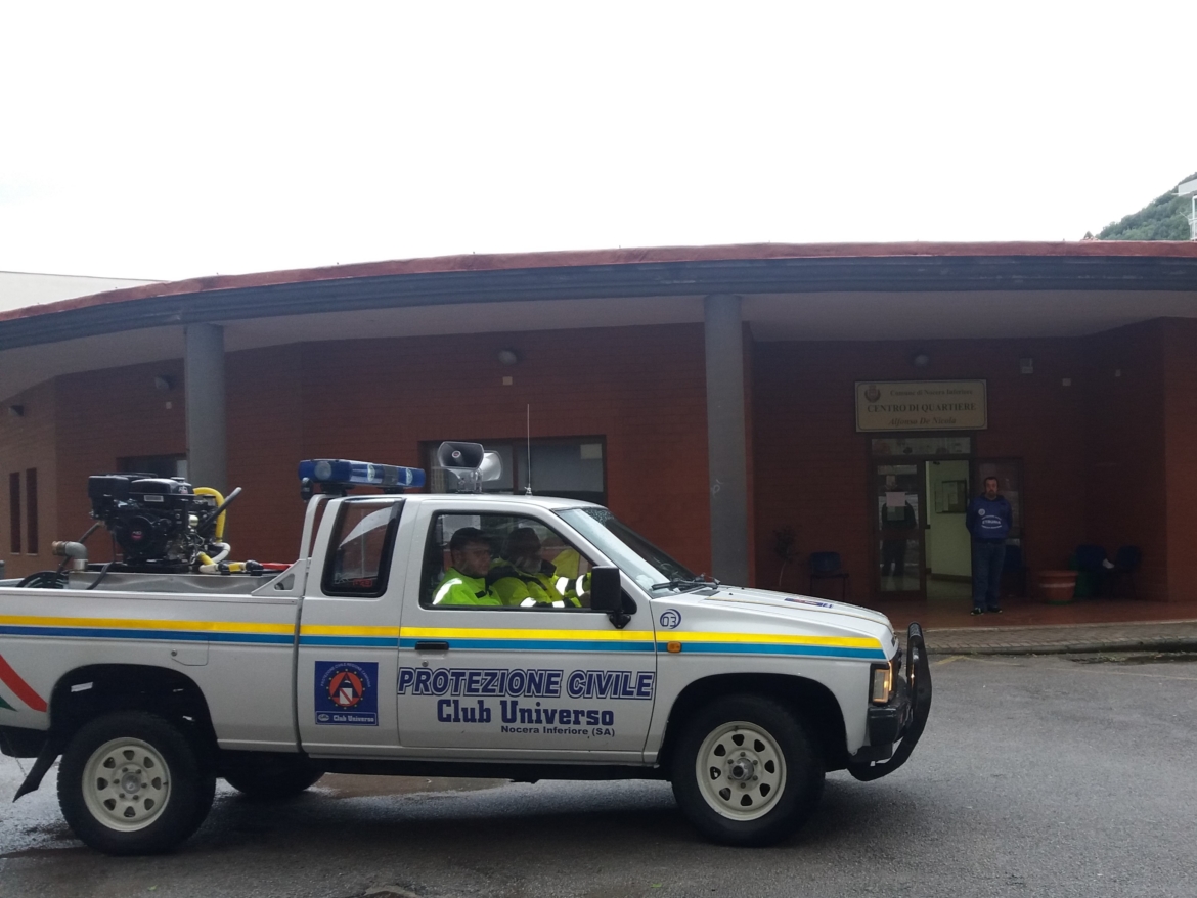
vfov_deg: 49.8
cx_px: 598
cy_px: 449
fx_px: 968
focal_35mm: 28
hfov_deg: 63.4
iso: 64
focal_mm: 3.7
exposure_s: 1/35
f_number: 1.9
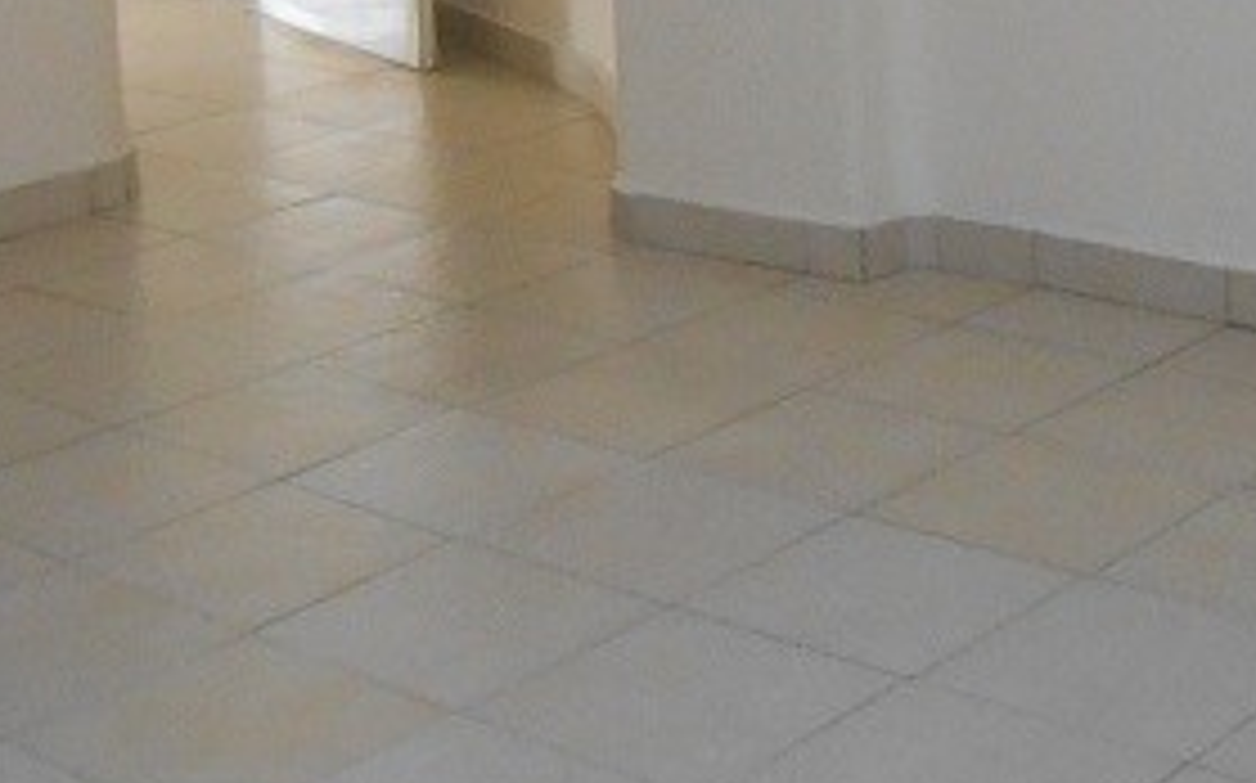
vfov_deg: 15.8
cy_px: -180
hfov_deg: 26.2
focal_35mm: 79
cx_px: 630
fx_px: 2703
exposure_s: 1/30
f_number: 3.5
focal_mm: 4.6
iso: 400
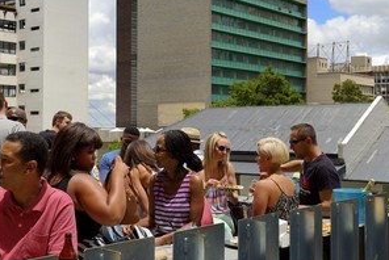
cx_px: 188
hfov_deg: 38.8
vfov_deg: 26.5
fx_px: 552
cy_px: 114
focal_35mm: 51
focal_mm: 36
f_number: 11
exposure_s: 1/400
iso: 200
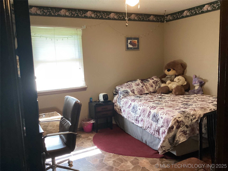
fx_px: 204
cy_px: 86
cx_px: 114
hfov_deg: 58.4
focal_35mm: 31
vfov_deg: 45.4
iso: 320
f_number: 2.4
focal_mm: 3.3
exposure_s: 1/60
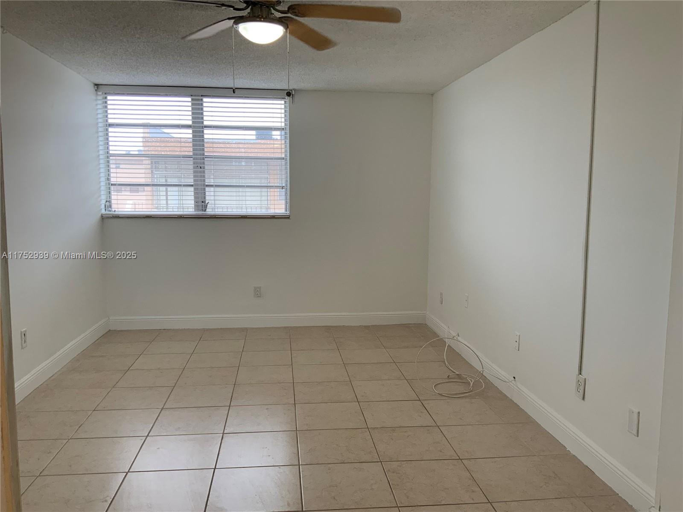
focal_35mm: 29
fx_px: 572
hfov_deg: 61.7
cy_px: 256
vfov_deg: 48.2
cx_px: 342
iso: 64
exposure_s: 1/120
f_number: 1.8
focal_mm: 3
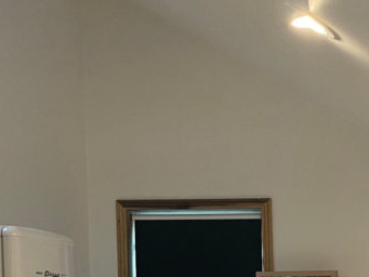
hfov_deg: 21.6
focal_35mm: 78
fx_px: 832
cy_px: 328
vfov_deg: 18.0
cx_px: 525
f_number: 1.6
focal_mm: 5.1
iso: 250
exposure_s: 1/60
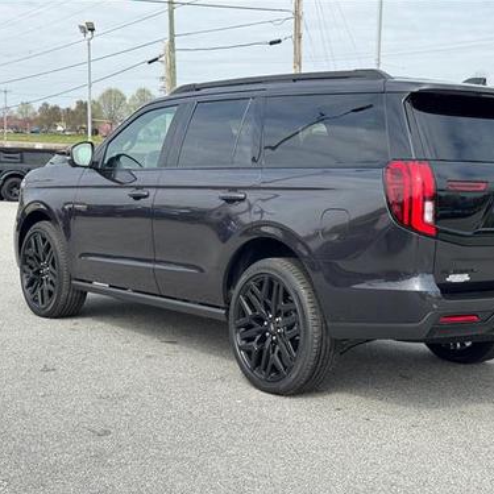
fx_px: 920
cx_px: 308
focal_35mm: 57
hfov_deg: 29.9
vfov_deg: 30.0
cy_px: 248
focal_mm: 6.76
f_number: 1.78
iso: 64
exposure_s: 1/2513
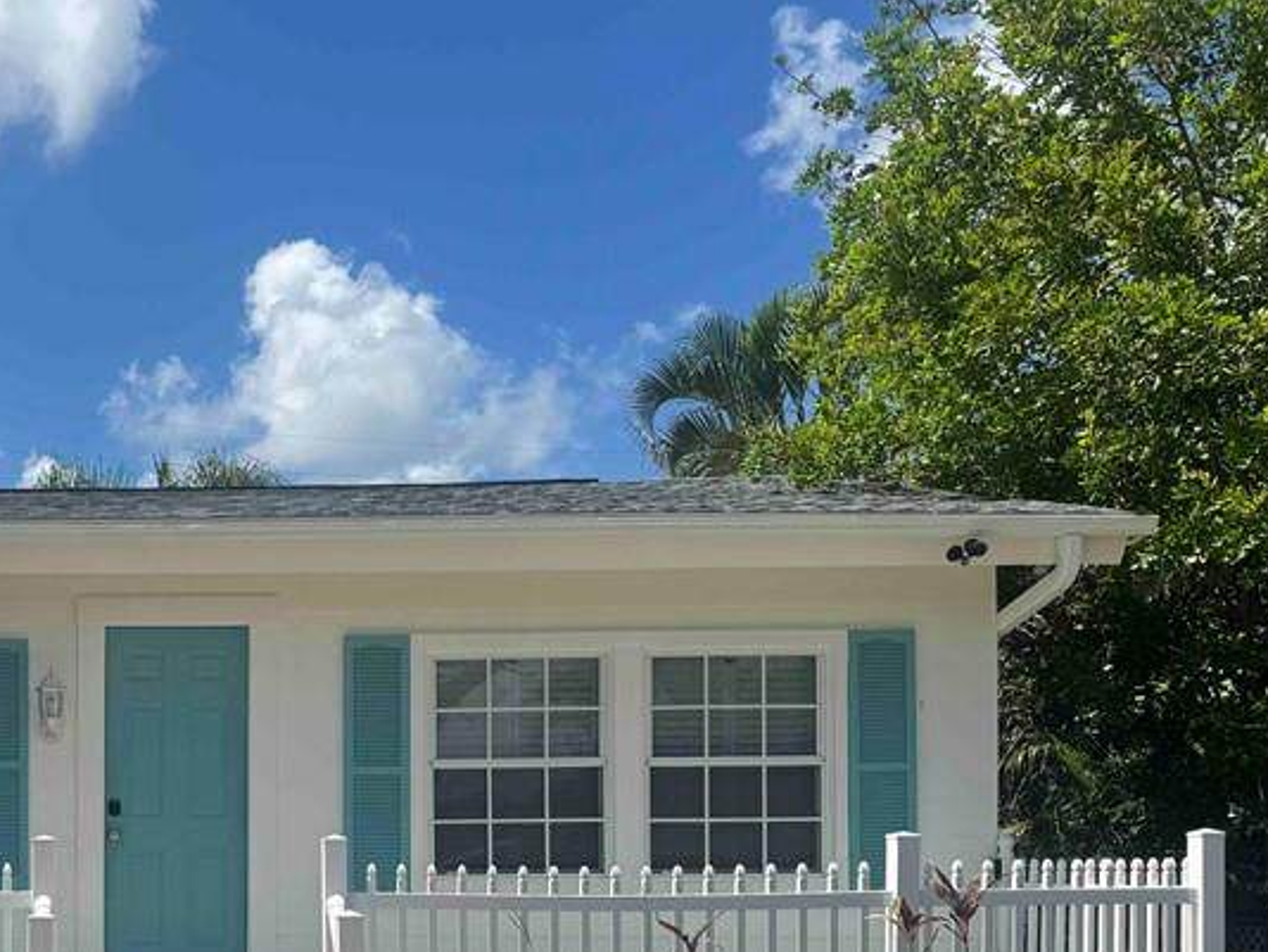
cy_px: 871
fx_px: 1686
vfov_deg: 30.1
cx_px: 104
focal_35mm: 46
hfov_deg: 38.2
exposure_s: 1/4310
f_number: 1.78
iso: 80
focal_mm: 6.76
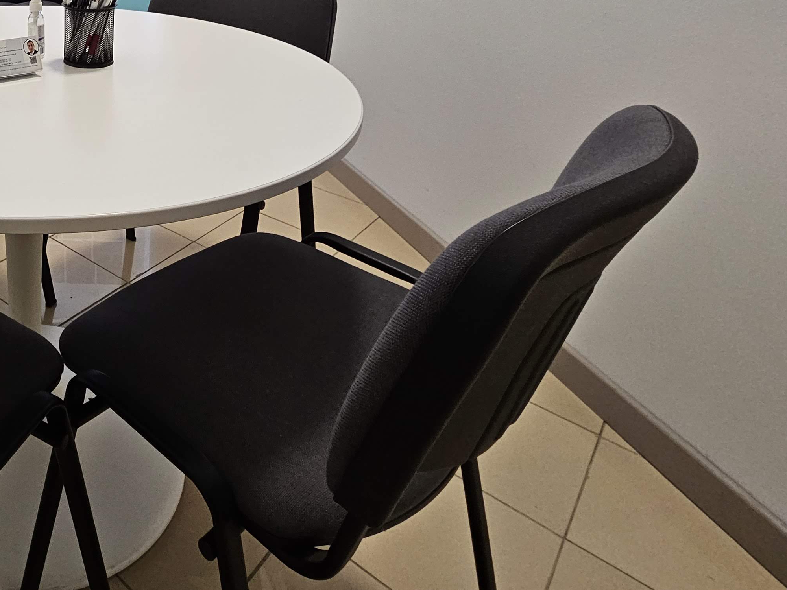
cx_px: 5
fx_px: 591
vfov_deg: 45.4
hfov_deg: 53.4
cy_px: 9
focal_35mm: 26
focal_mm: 2.2
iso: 200
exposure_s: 1/50
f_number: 2.2
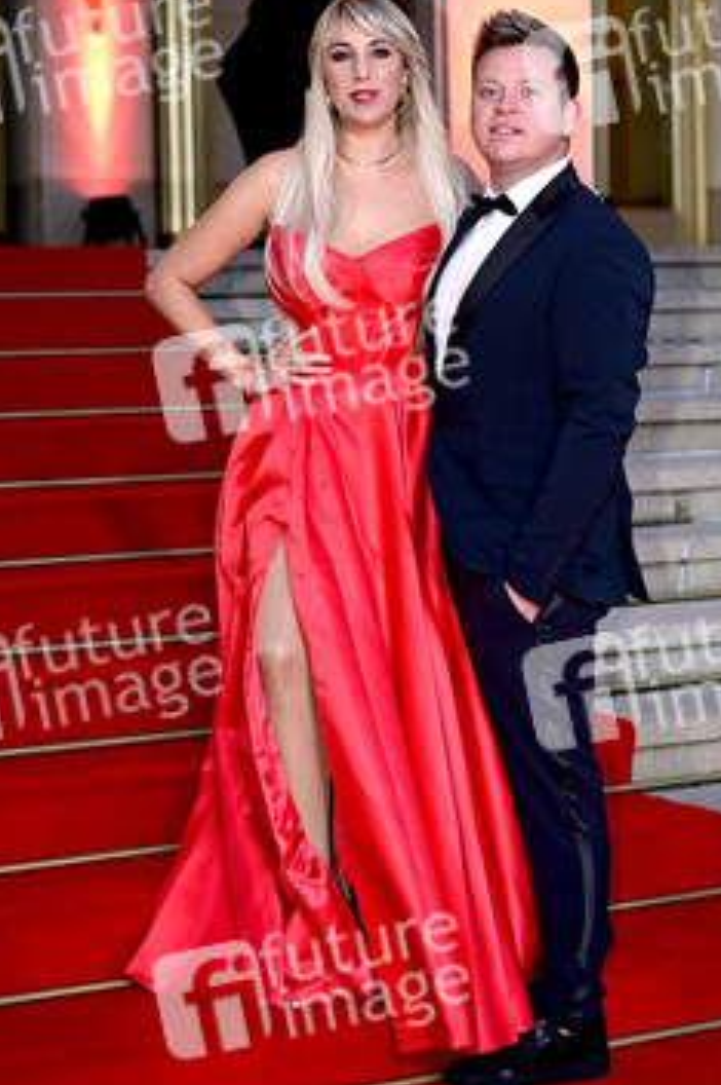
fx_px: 1987
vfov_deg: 30.5
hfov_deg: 20.6
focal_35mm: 66
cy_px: 524
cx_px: 401
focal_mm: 58
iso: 2000
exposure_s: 1/160
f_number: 2.8
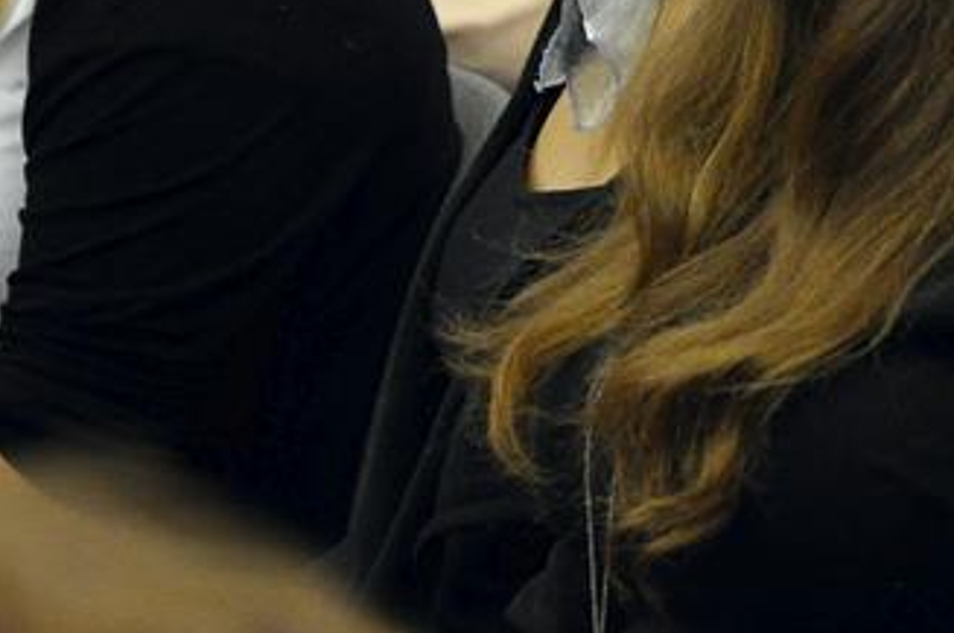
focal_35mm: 409
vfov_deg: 3.3
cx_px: 817
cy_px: -127
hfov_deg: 5.0
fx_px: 10830
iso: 2500
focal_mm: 105
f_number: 5.6
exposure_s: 1/80
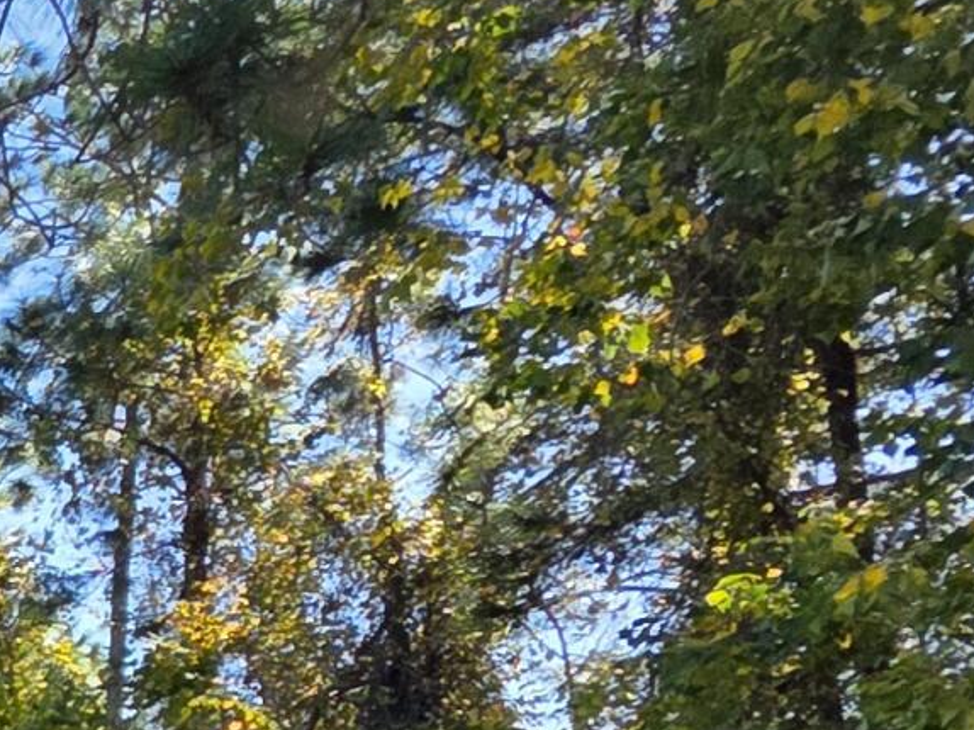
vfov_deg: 18.8
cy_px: 1127
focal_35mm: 68
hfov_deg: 14.7
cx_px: -1427
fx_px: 1913
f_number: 1.9
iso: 40
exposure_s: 1/717
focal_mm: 2.2
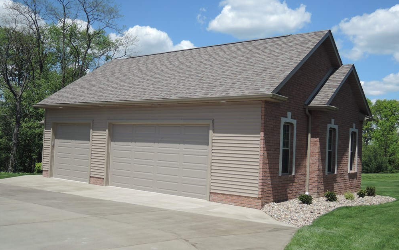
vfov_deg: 33.6
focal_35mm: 38
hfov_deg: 51.5
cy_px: 126
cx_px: 202
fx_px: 413
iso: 80
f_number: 3.5
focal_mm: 7.5
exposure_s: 1/1000
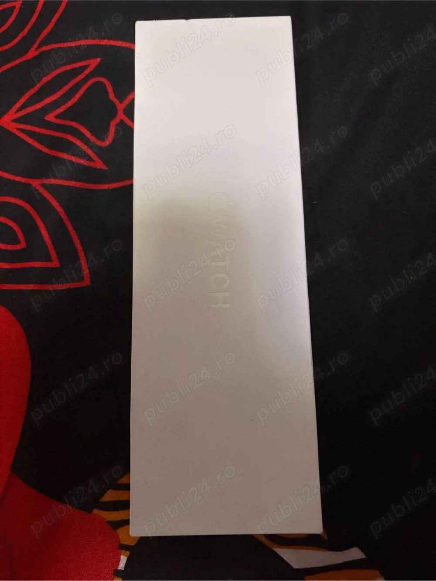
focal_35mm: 26
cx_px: 218
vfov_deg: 67.3
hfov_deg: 53.0
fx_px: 437
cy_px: 290
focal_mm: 5.96
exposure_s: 1/33
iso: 640
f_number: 1.6
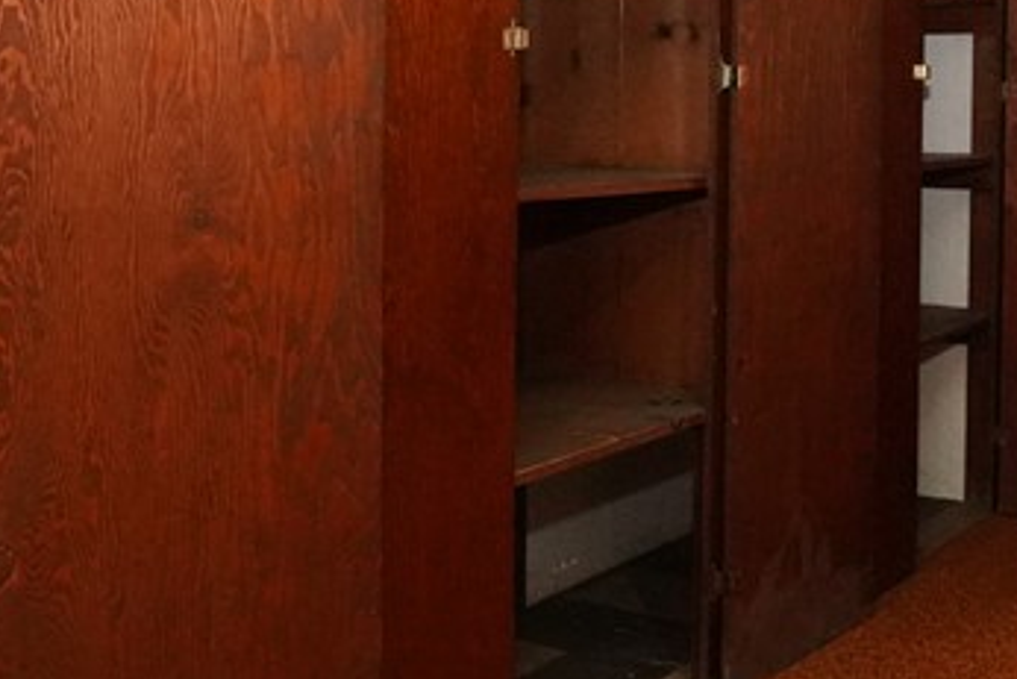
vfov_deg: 28.0
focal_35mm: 47
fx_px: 1328
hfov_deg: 38.9
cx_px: 916
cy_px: 125
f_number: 4
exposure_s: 1/60
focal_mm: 10
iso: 6400
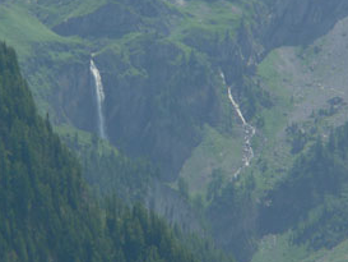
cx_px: 131
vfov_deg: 2.1
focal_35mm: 712
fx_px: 7161
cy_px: 128
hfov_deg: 2.8
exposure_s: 1/320
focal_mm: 72
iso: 100
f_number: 8
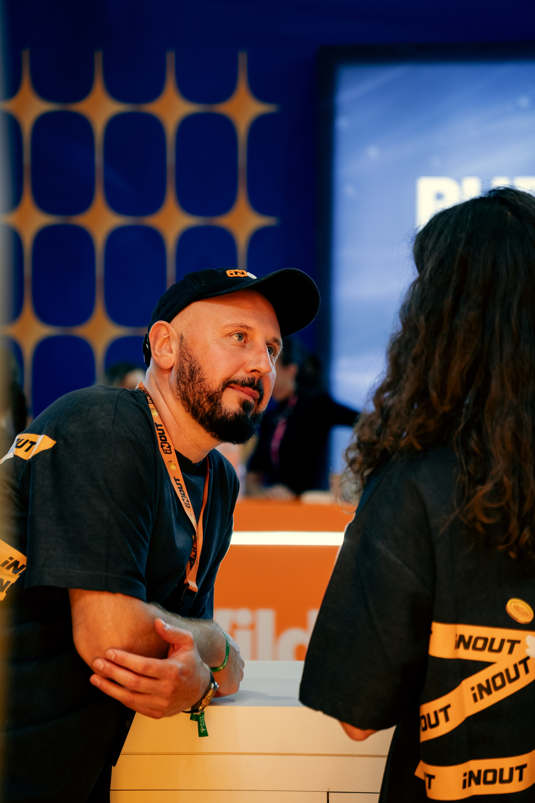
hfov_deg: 13.0
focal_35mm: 105
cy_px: 402
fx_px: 2341
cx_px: 268
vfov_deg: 19.5
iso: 500
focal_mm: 70
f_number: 2.8
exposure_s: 1/100
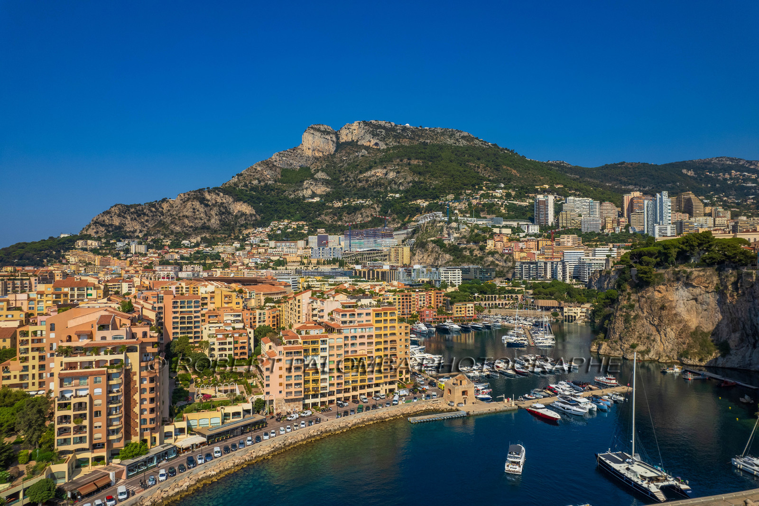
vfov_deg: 57.2
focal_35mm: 22
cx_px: 380
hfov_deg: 78.6
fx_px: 464
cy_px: 253
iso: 100
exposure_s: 1/4000
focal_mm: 8.4
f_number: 2.8
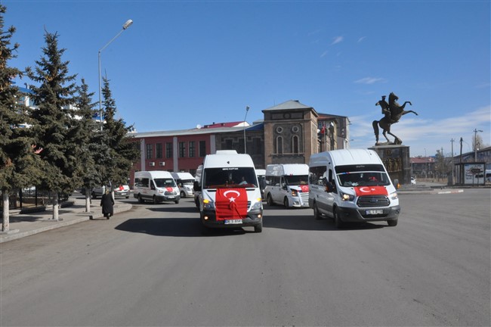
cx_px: 246
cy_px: 164
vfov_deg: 36.8
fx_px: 490
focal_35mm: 36
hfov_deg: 53.2
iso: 1250
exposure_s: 1/500
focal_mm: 24
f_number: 22
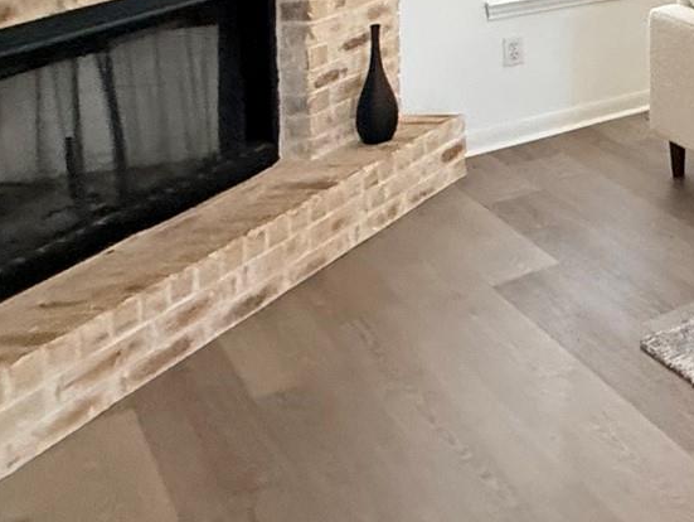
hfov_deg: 21.8
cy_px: -214
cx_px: 1265
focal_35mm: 52
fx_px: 1043
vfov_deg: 23.6
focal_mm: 2.22
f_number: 2.2
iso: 500
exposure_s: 1/60
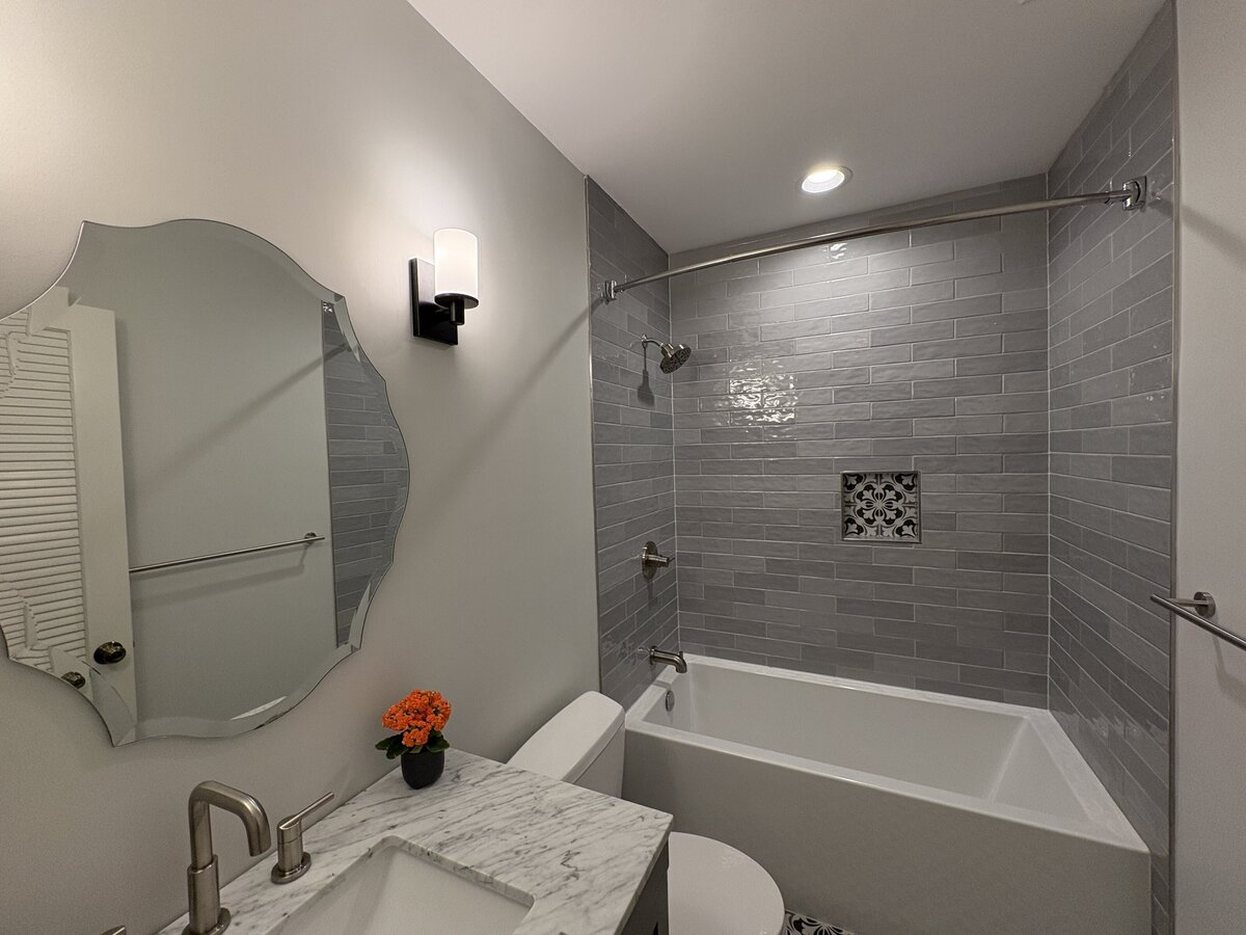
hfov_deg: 102.1
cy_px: 468
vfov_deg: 85.7
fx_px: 504
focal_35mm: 14
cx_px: 623
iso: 250
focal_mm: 2.22
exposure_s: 1/120
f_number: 2.2
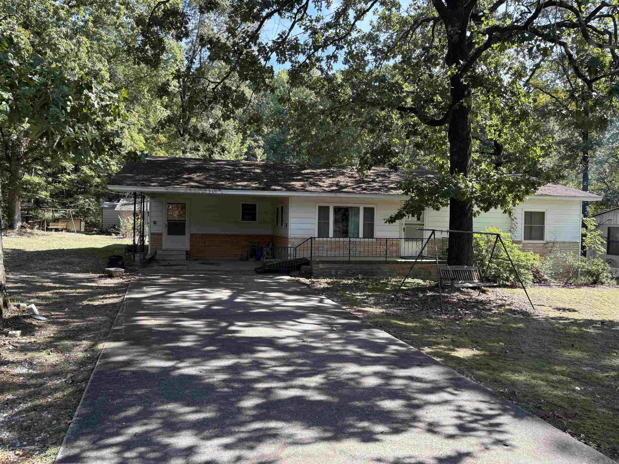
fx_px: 465
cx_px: 310
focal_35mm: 26
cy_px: 232
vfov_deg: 53.1
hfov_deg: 67.3
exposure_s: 1/641
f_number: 1.6
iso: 64
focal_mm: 5.96
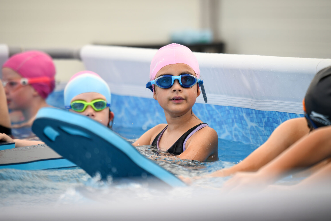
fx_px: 1719
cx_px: 164
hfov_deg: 11.0
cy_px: 111
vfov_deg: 7.3
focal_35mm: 187
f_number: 2.8
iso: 200
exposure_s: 1/320
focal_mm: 185
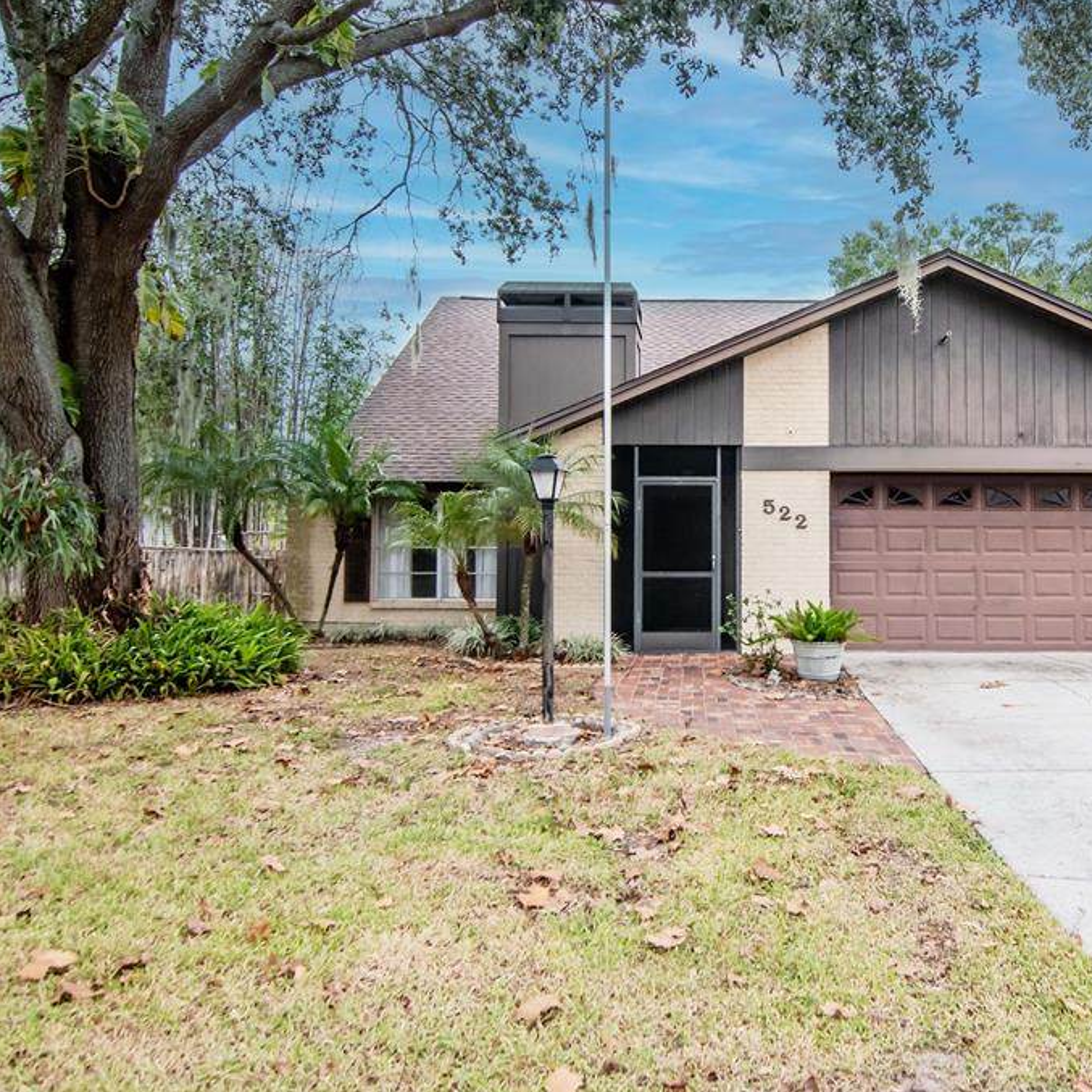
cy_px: 547
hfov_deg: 57.9
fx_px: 964
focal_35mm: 27
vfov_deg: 59.1
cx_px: 721
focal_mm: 14
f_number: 7.1
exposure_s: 1/400
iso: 1000
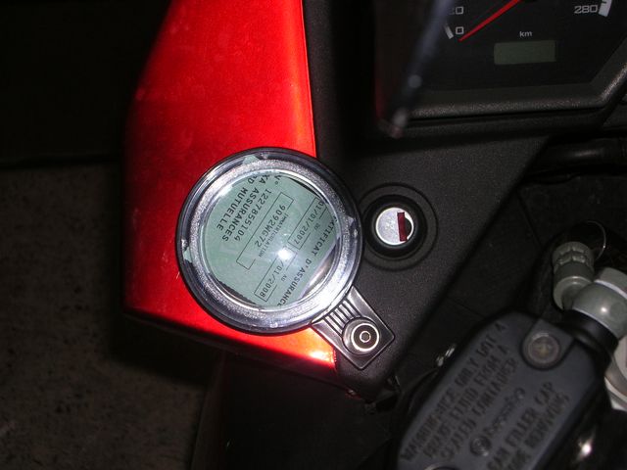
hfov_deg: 29.8
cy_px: 235
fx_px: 1177
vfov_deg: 22.6
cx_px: 314
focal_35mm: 65
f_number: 3.7
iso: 50
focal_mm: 10.9
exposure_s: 1/60.1
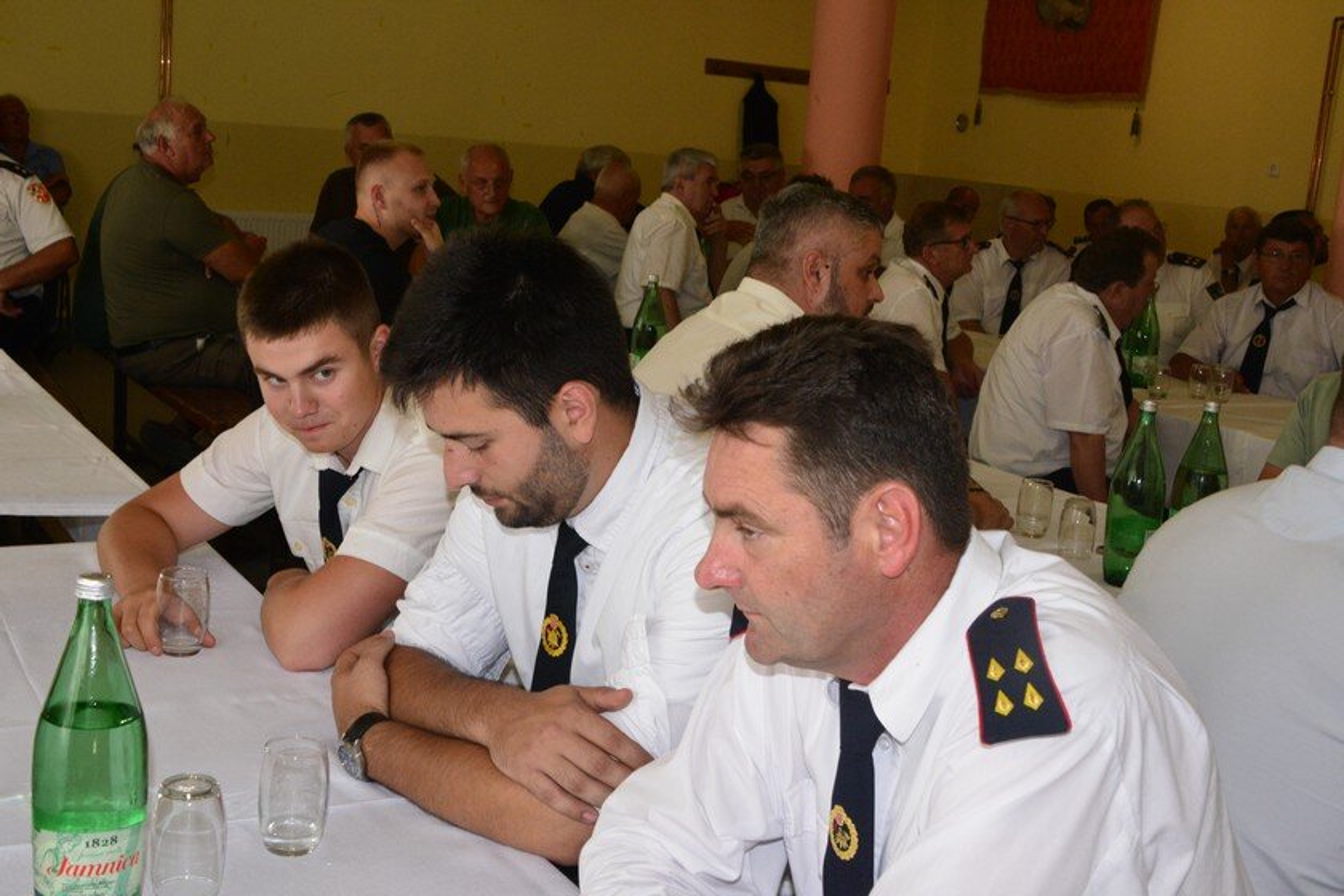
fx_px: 1680
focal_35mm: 45
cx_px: 672
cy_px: 448
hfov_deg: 43.6
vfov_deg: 29.9
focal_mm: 45
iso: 4000
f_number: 13
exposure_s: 1/60
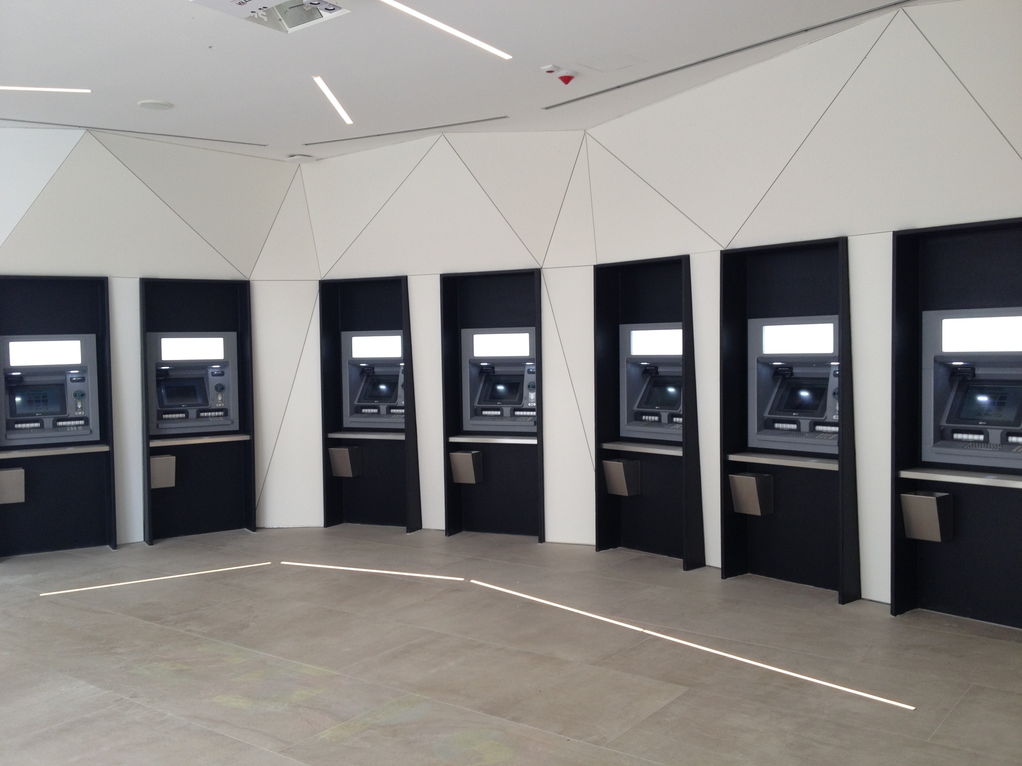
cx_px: 511
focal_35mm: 35
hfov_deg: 52.6
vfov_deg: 40.7
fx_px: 1033
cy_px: 383
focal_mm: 4.28
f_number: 2.4
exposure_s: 1/137
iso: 50
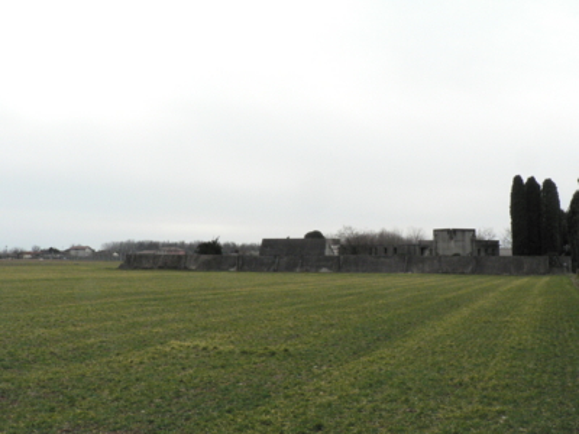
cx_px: 290
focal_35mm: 49
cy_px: 217
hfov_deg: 38.9
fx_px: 820
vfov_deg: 29.7
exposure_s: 1/400
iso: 400
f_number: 7.1
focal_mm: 8.1
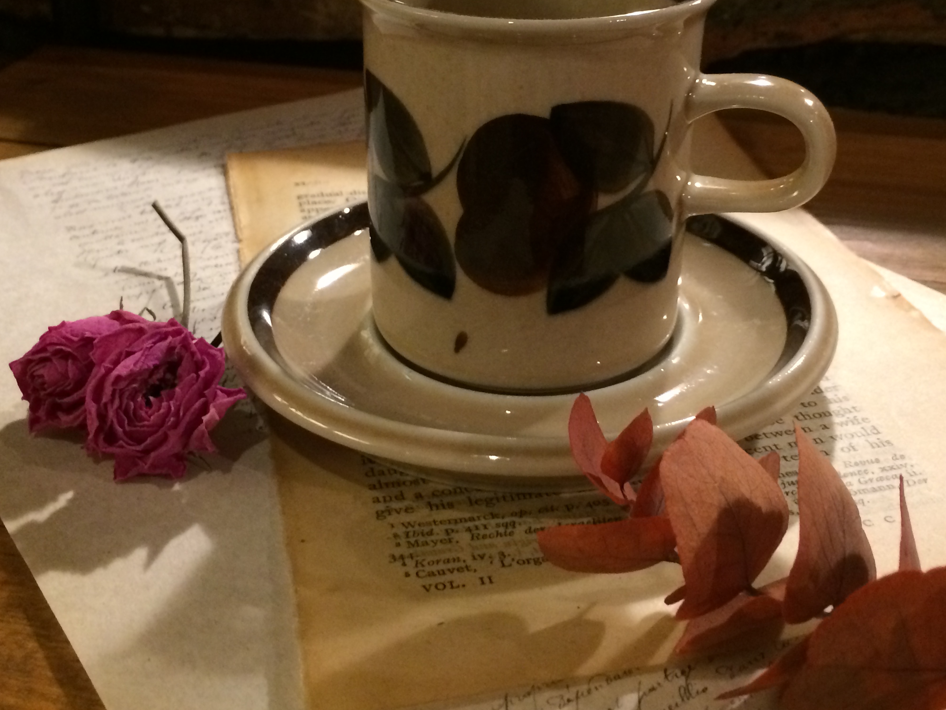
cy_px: 202
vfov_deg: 29.3
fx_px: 1339
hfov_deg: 38.9
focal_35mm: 49
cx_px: 506
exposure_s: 1/20
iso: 320
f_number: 2.2
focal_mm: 4.12
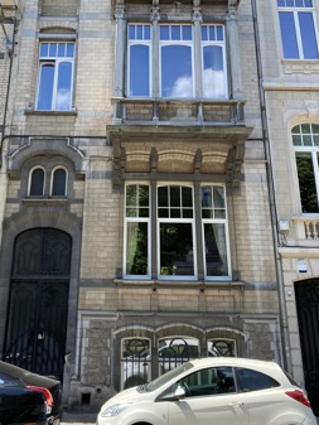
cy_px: 144
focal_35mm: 37
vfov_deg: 49.3
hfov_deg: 38.5
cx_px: 129
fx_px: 454
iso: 32
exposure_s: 1/738
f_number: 1.8
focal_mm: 4.25
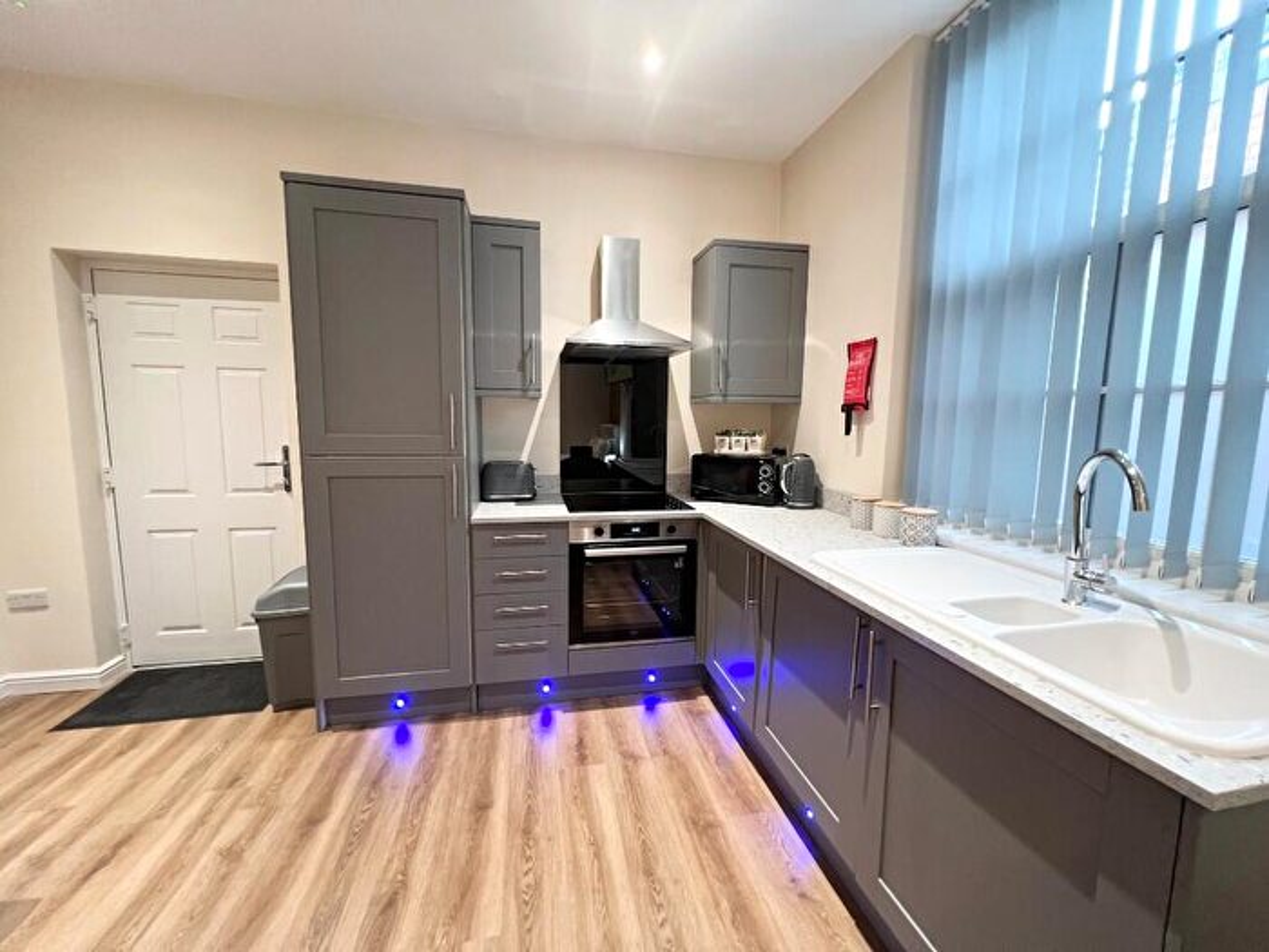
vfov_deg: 89.9
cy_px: 476
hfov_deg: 106.2
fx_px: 477
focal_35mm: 13
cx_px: 634
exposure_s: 1/50
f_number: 1.8
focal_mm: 1.57
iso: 400
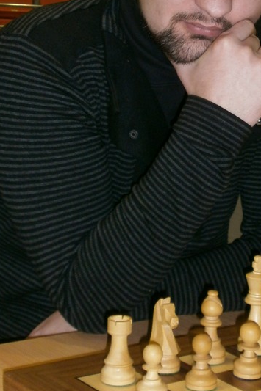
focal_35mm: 78
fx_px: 849
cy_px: 103
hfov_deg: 17.4
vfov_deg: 25.7
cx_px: 187
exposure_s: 1/40
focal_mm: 6.9
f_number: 3.4
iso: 100
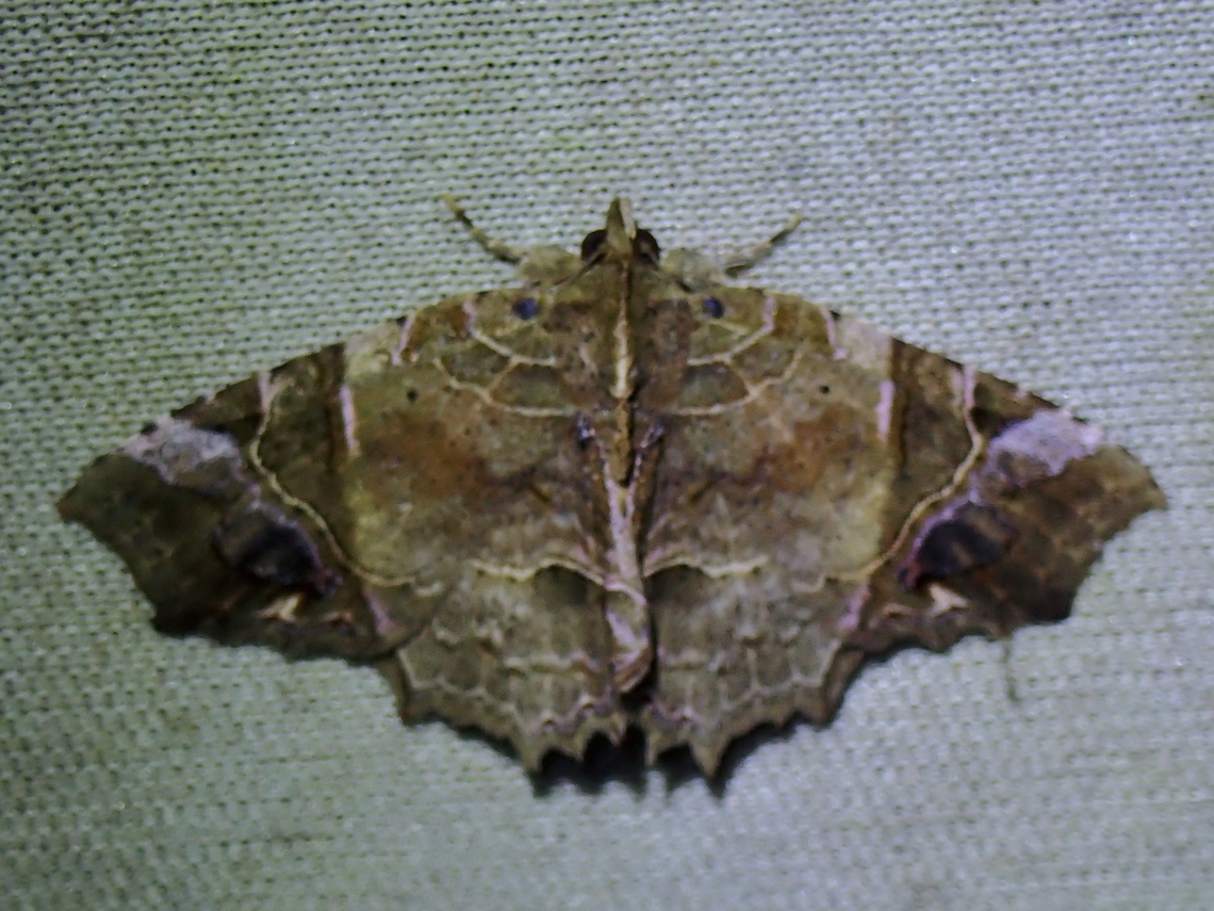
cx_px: 607
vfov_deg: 14.8
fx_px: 3507
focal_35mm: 100
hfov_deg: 19.6
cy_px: 456
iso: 125
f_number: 6.3
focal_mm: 18
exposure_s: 1/400
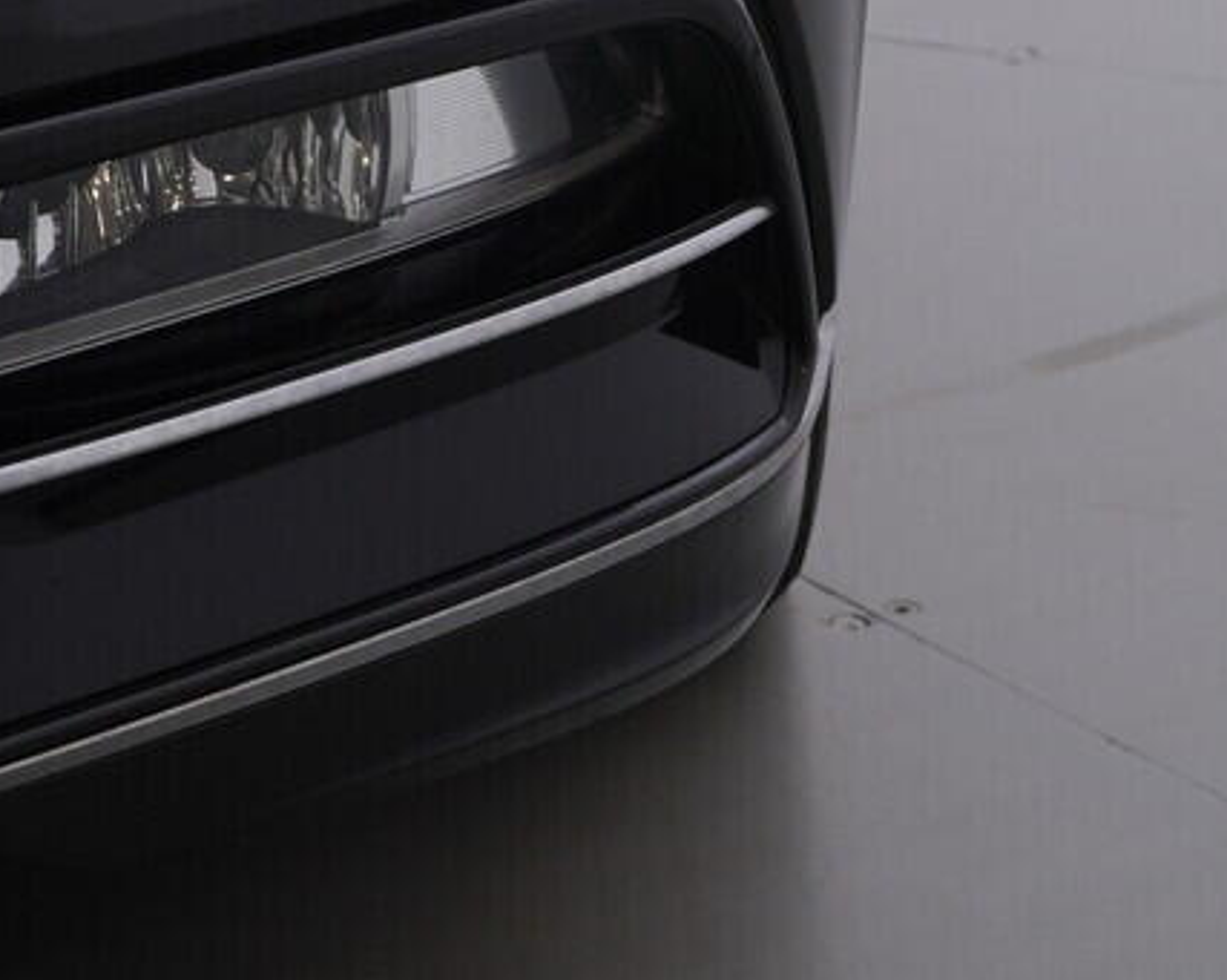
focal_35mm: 114
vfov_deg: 13.0
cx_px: 618
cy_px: -325
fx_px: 4137
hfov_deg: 16.9
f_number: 4.5
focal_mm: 24
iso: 125
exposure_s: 1/100
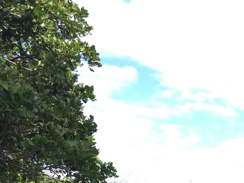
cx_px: 274
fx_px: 465
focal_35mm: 66
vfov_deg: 21.1
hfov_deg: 26.8
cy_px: 202
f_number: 2.2
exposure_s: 1/455
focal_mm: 4.15
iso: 32
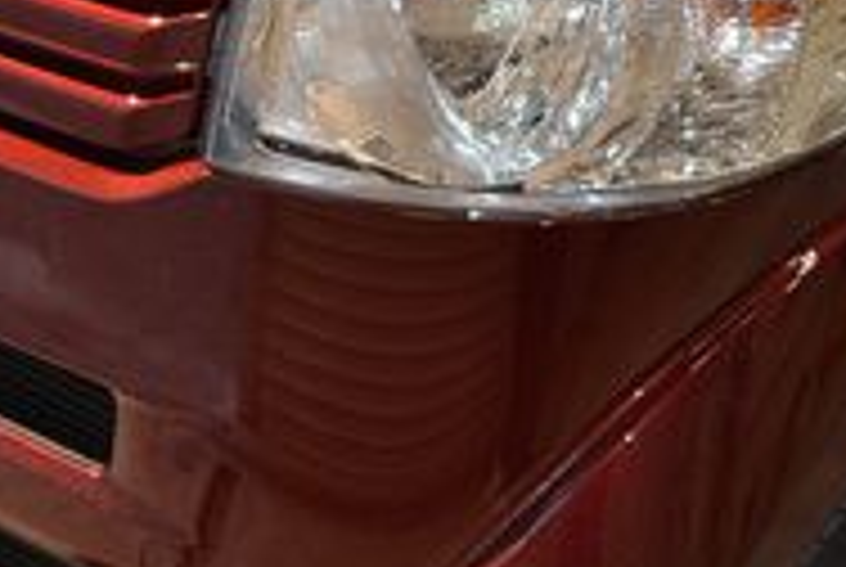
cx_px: 320
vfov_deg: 13.4
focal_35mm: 102
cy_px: 173
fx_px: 2401
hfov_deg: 20.0
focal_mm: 20
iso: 400
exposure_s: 1/60
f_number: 4
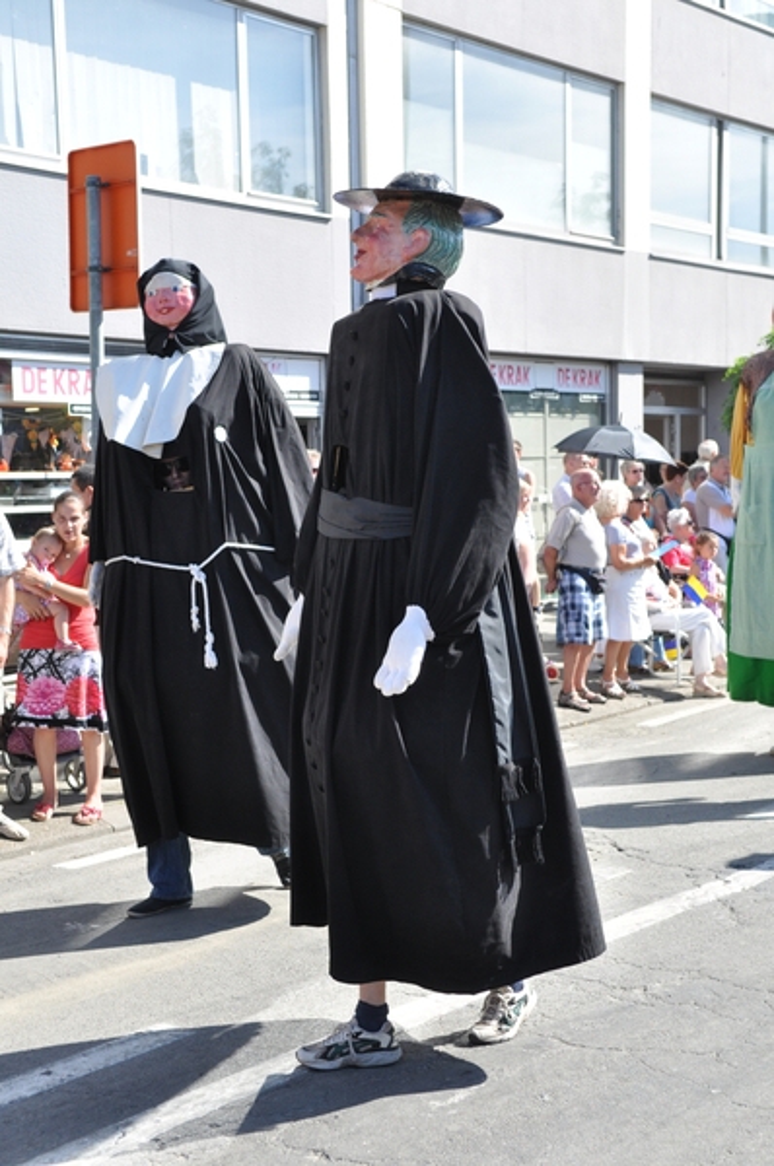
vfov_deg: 41.2
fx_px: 1553
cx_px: 387
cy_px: 583
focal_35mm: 48
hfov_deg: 28.0
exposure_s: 1/1250
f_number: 4.5
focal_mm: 32
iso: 400
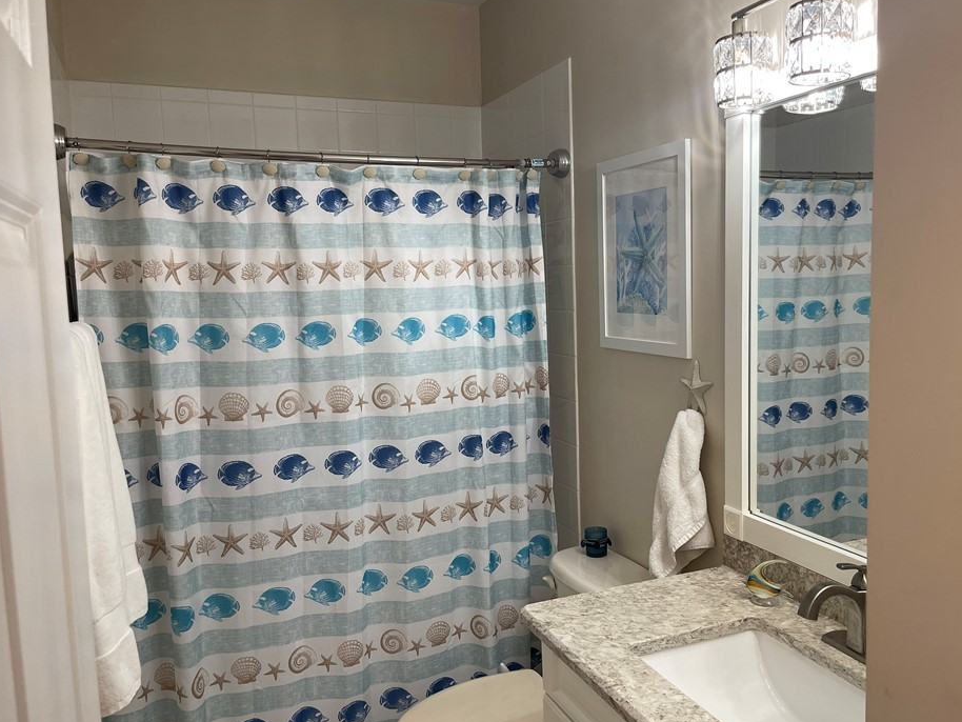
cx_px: 516
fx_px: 778
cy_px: 357
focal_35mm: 28
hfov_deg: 63.4
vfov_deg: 49.8
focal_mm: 5.1
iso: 100
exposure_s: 1/120
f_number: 1.6
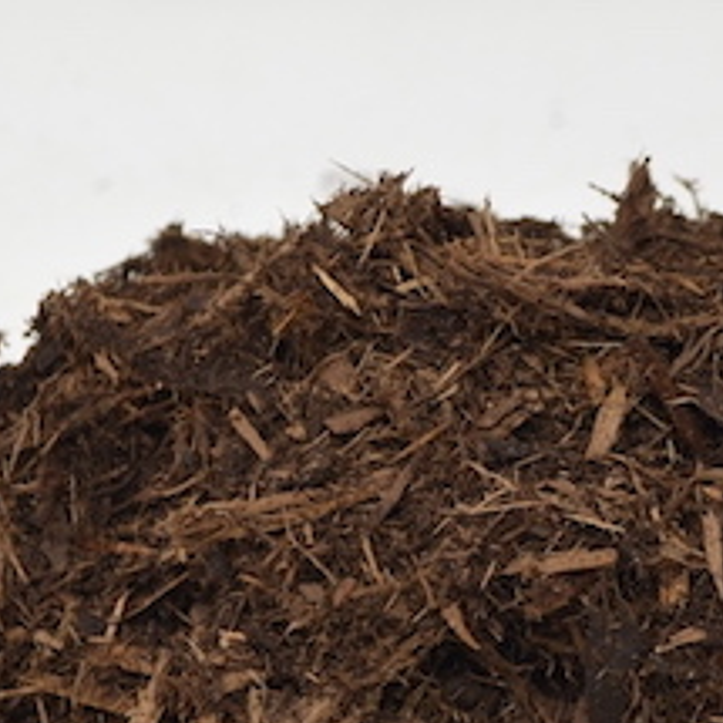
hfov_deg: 18.2
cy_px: 723
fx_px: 2245
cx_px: 521
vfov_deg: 17.9
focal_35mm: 95
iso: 400
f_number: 4
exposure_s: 1/80
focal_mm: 20
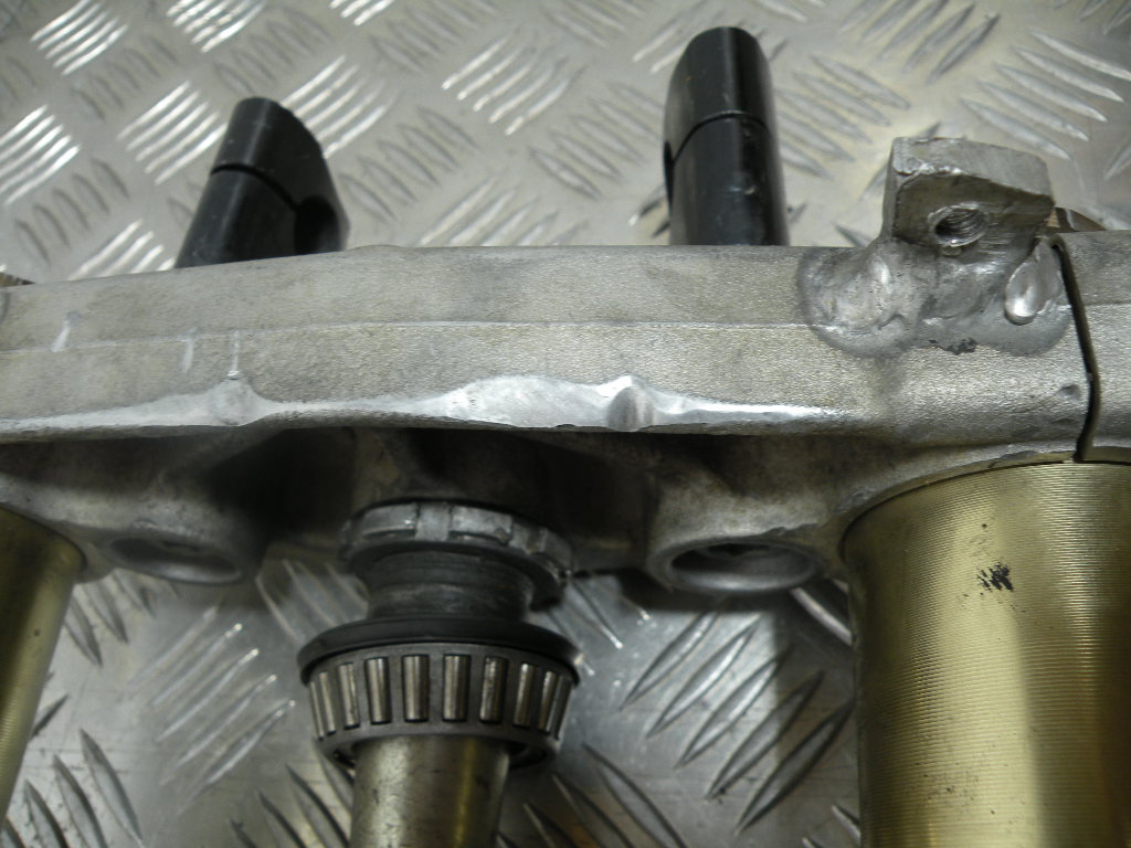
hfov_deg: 65.3
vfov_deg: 51.4
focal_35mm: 27
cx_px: 566
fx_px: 882
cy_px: 424
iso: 70
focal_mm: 4.7
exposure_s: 1/63.5
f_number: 2.8
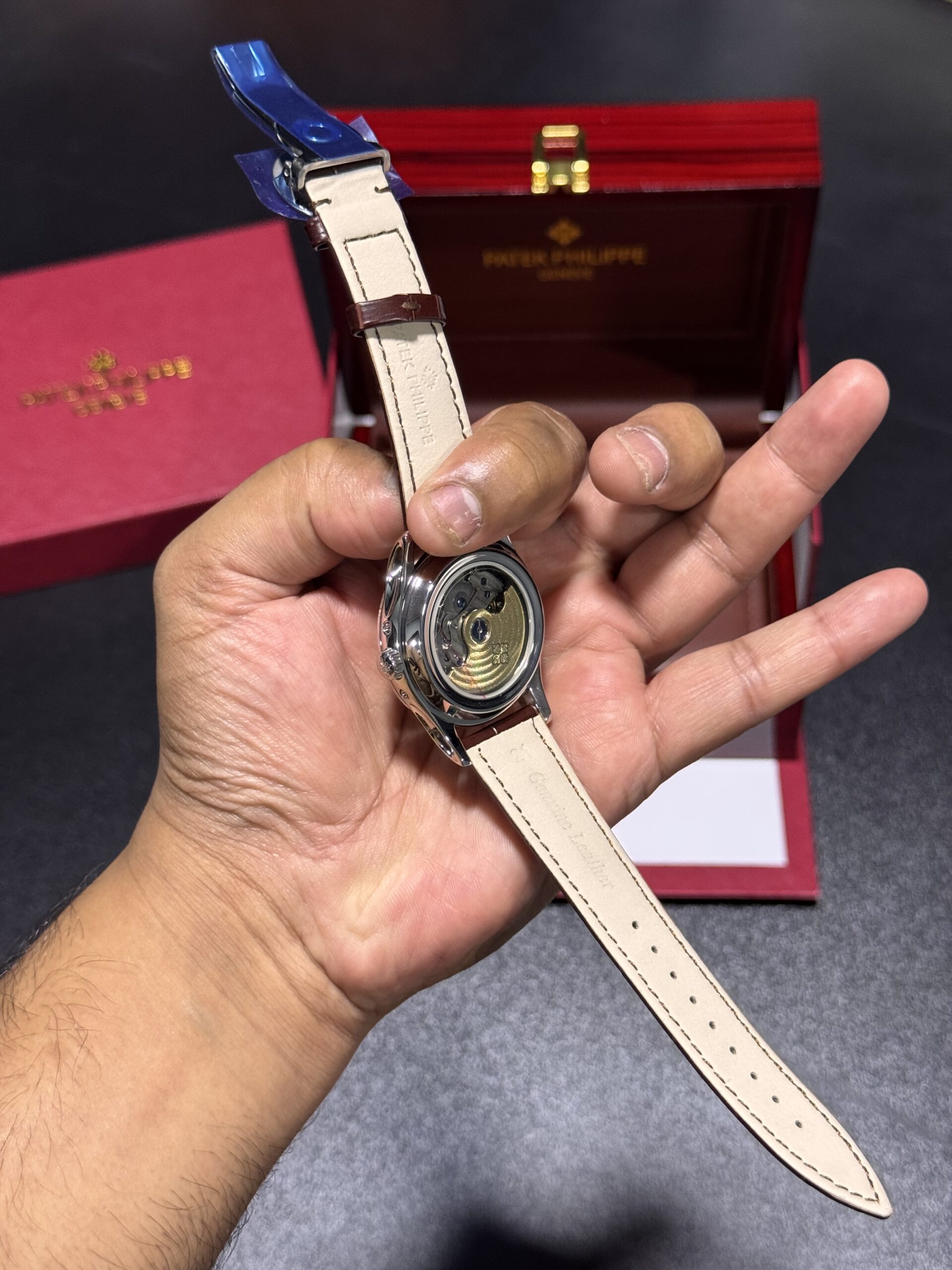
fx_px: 1760
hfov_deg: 30.3
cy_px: 635
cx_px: 476
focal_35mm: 48
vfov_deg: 39.7
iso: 125
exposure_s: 1/51
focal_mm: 6.76
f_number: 1.78
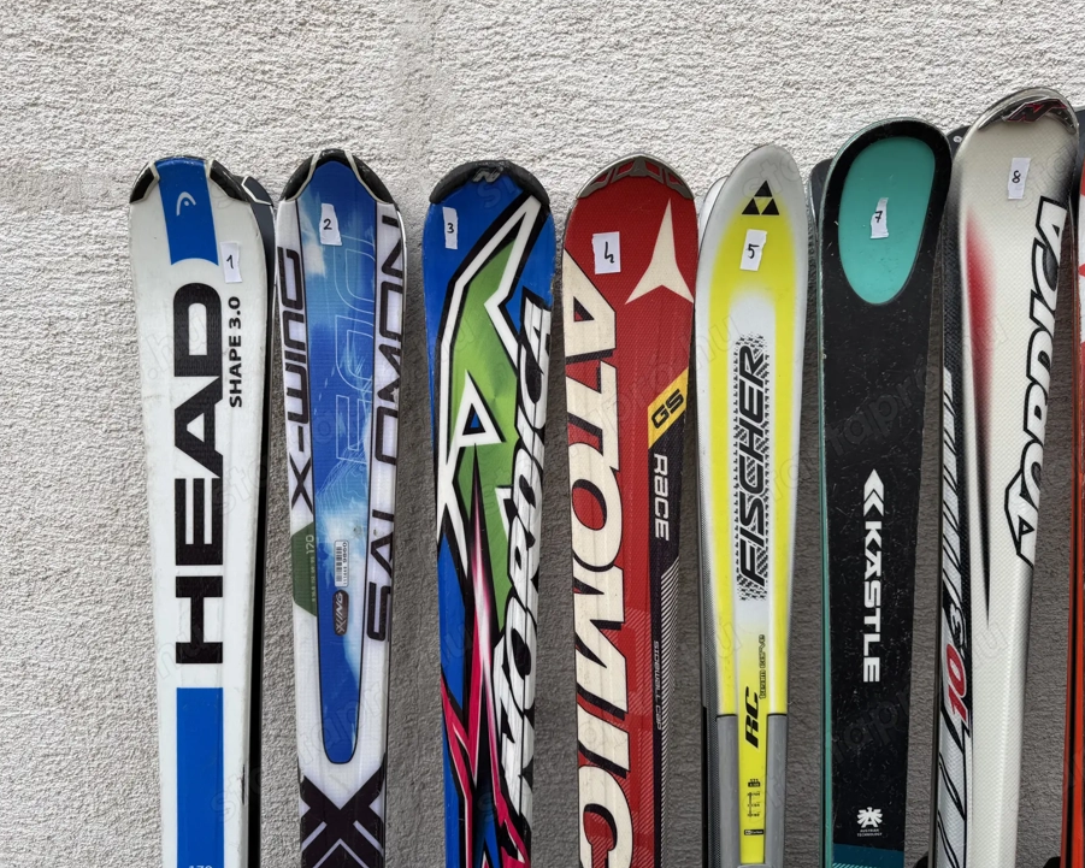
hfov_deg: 65.9
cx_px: 499
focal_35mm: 26
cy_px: 436
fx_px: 835
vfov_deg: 54.9
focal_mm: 6.76
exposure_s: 1/261
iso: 64
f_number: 1.78
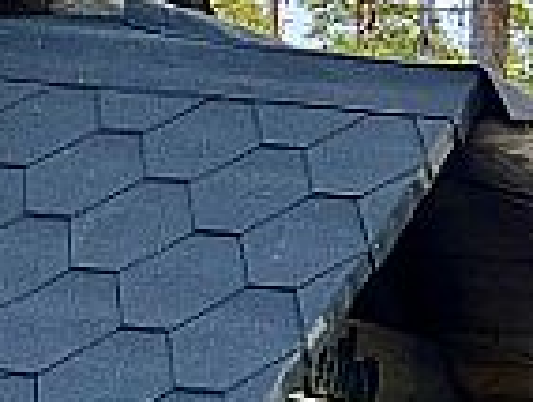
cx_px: 830
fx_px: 1758
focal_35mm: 114
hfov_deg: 15.7
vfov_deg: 12.8
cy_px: 447
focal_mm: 5.1
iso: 50
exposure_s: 1/684
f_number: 1.6
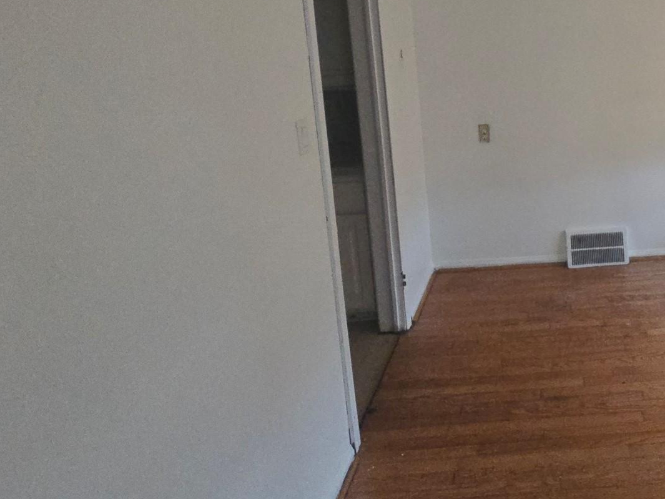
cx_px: 558
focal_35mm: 25
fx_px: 480
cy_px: 111
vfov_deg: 51.9
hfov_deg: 61.9
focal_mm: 2.2
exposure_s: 1/50
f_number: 2.2
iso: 500
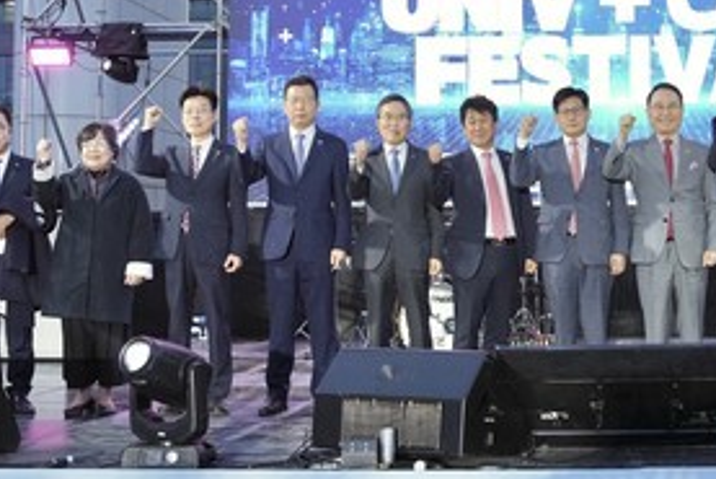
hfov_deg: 36.4
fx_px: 1035
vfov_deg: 25.9
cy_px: 304
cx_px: 610
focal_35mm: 52
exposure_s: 1/200
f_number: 4
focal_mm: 24
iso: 640
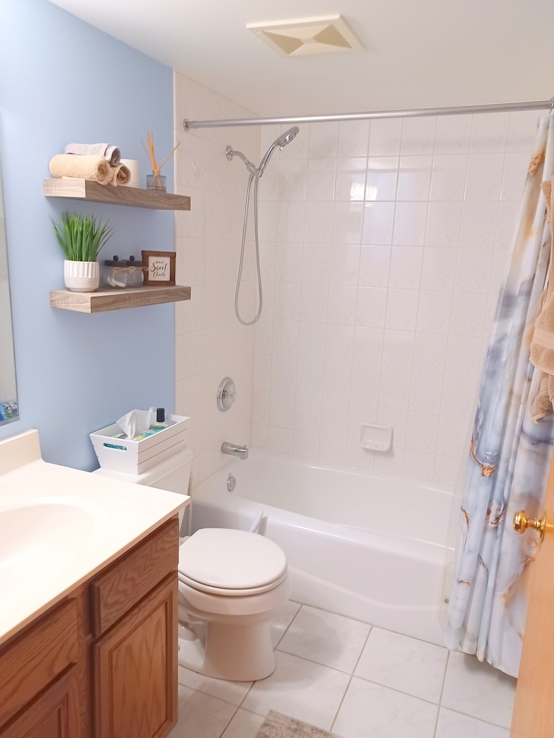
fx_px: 533
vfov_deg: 69.4
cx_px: 277
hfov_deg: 54.9
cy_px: 369
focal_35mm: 25
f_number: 1.8
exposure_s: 1/30
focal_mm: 4.6
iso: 400
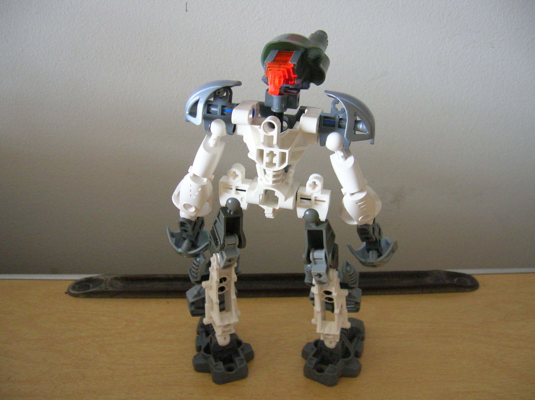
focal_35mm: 34
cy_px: 200
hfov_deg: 54.0
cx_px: 268
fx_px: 525
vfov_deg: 41.7
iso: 200
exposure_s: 1/1.3
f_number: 2.9
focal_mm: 5.7
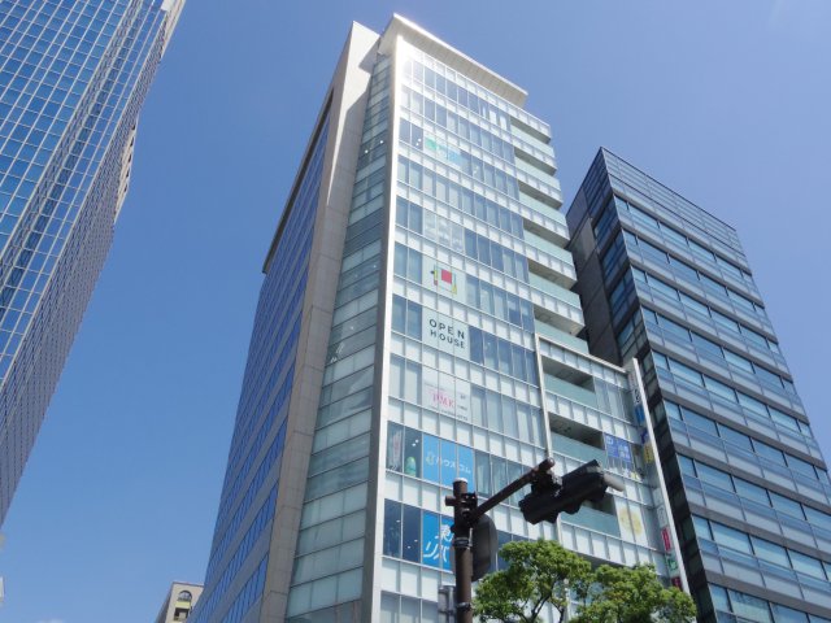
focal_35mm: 30
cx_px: 416
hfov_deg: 60.0
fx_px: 720
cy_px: 312
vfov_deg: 46.8
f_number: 7.1
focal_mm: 5.4
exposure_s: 1/2000
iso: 640
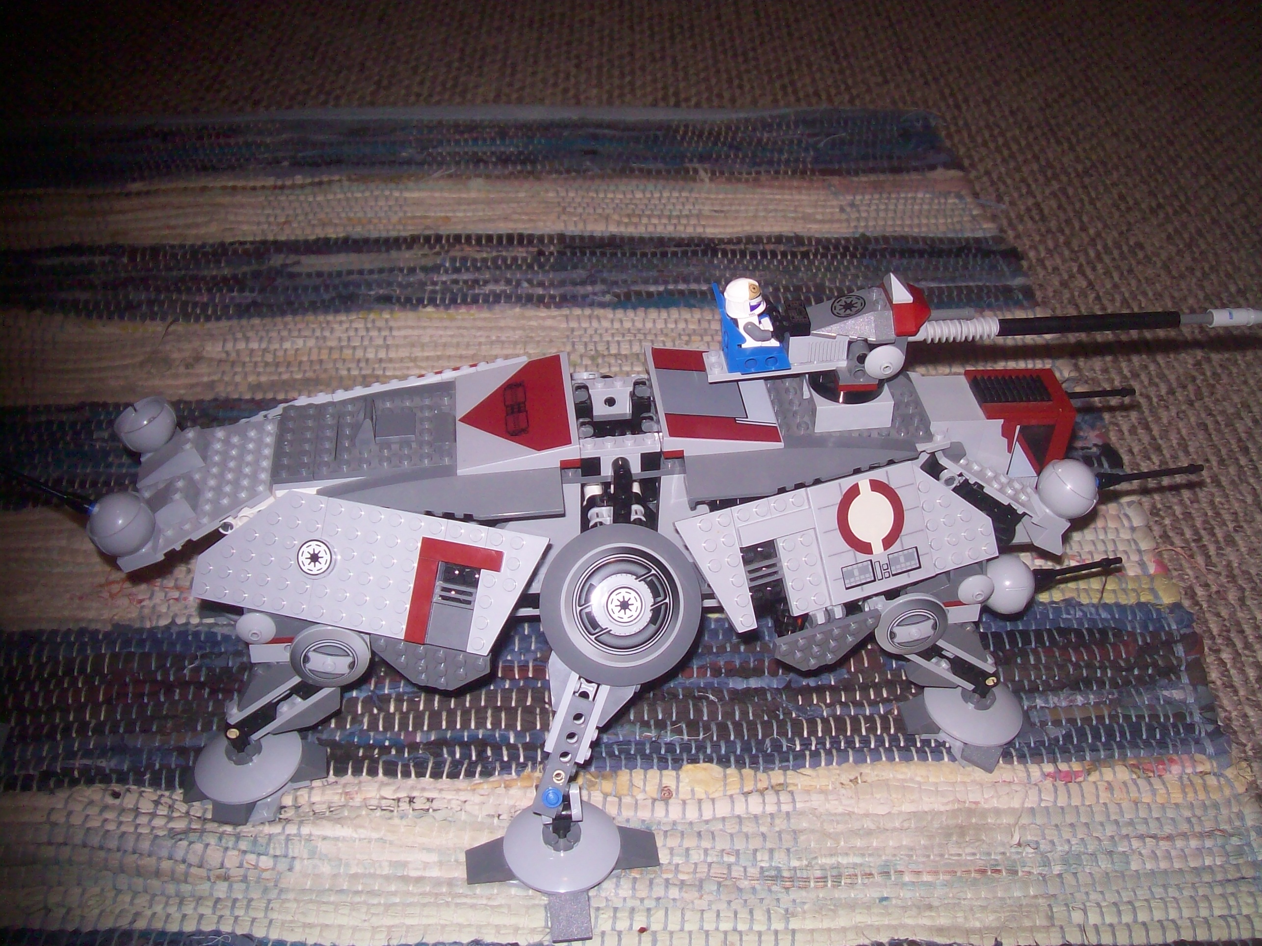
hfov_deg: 51.4
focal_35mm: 36
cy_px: 473
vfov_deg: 39.6
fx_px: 1312
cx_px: 631
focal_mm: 6
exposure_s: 1/64
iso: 80
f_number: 2.7
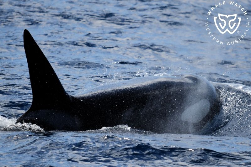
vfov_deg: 2.3
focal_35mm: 600
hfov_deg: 3.4
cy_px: 84
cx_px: 126
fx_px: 4182
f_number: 6.3
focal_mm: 600
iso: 1000
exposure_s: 1/8000
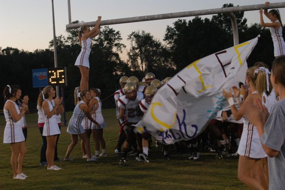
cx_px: 142
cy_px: 95
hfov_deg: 33.4
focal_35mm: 60
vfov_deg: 22.6
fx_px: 475
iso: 1000
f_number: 7.1
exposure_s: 1/60
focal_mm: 40
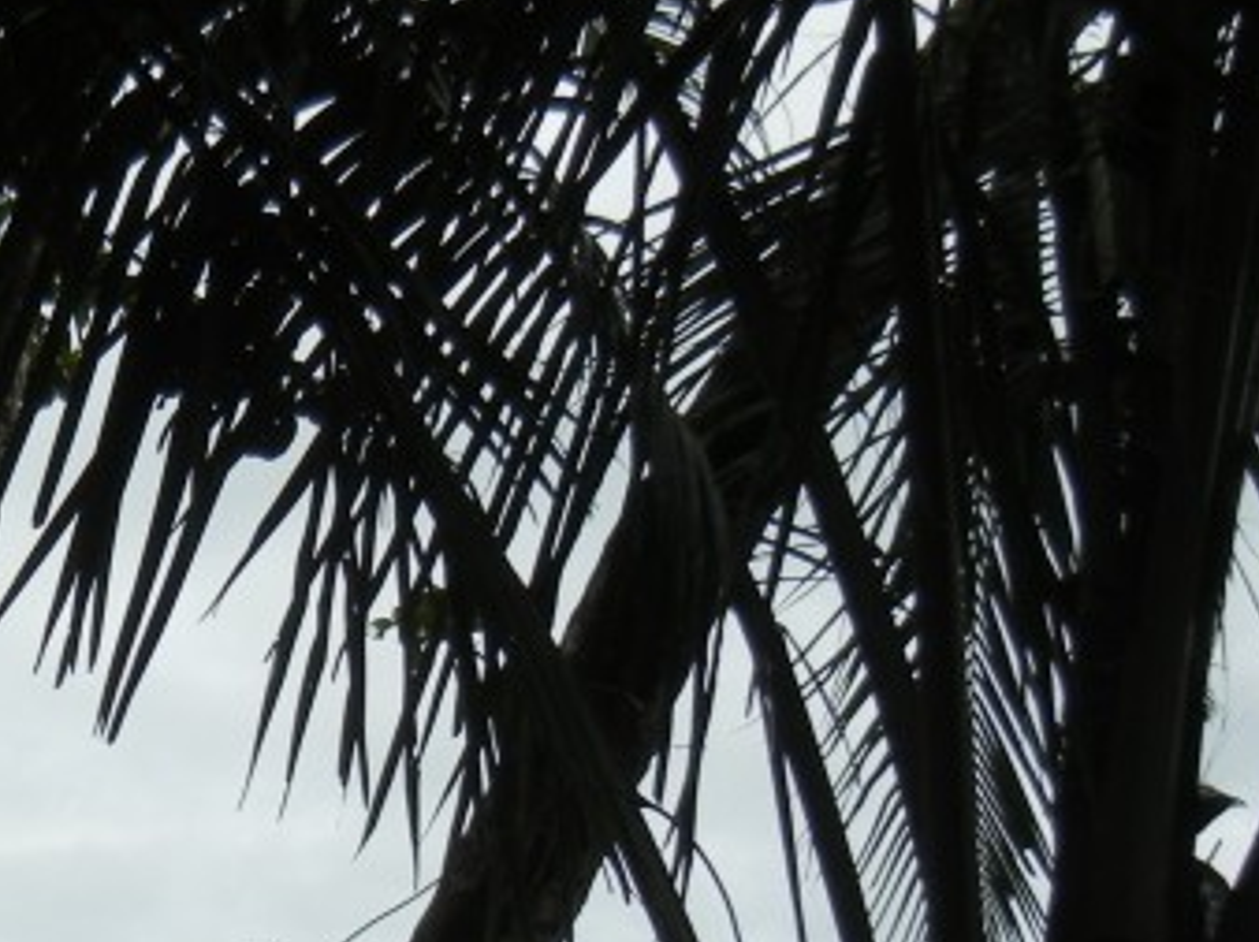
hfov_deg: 20.2
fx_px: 3307
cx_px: -246
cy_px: 1080
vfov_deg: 15.7
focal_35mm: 91
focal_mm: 5.4
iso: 160
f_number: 7
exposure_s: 1/551
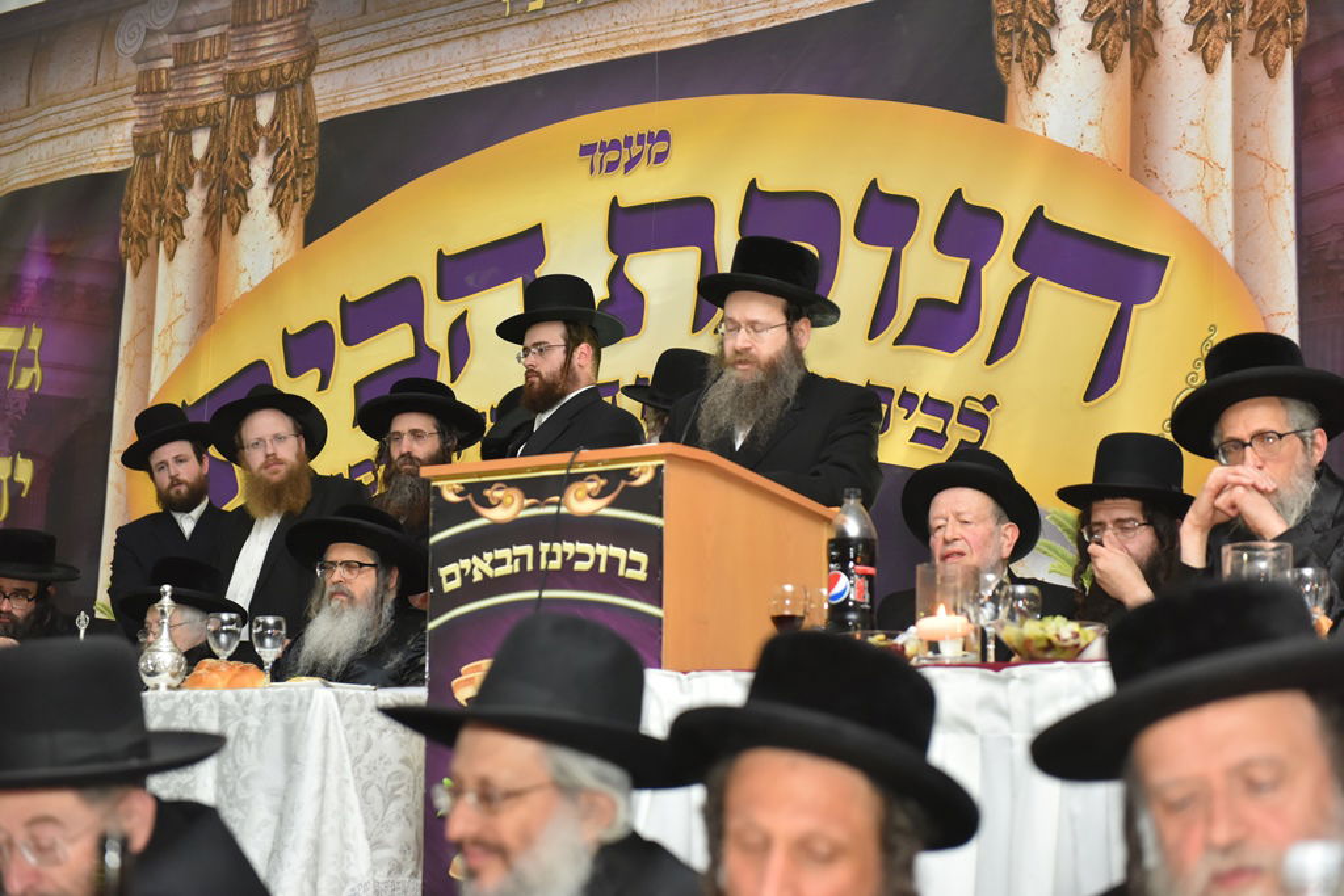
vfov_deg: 19.5
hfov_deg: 28.8
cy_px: 448
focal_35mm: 70
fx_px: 2614
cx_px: 672
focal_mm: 70
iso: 1600
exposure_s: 1/100
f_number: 3.2
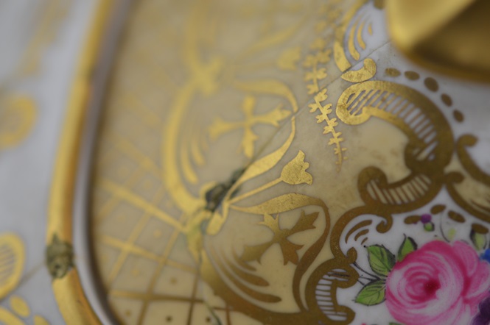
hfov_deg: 22.6
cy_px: 162
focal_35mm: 90
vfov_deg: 15.2
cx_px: 245
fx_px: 1224
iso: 400
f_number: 3.3
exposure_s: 1/160
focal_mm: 60
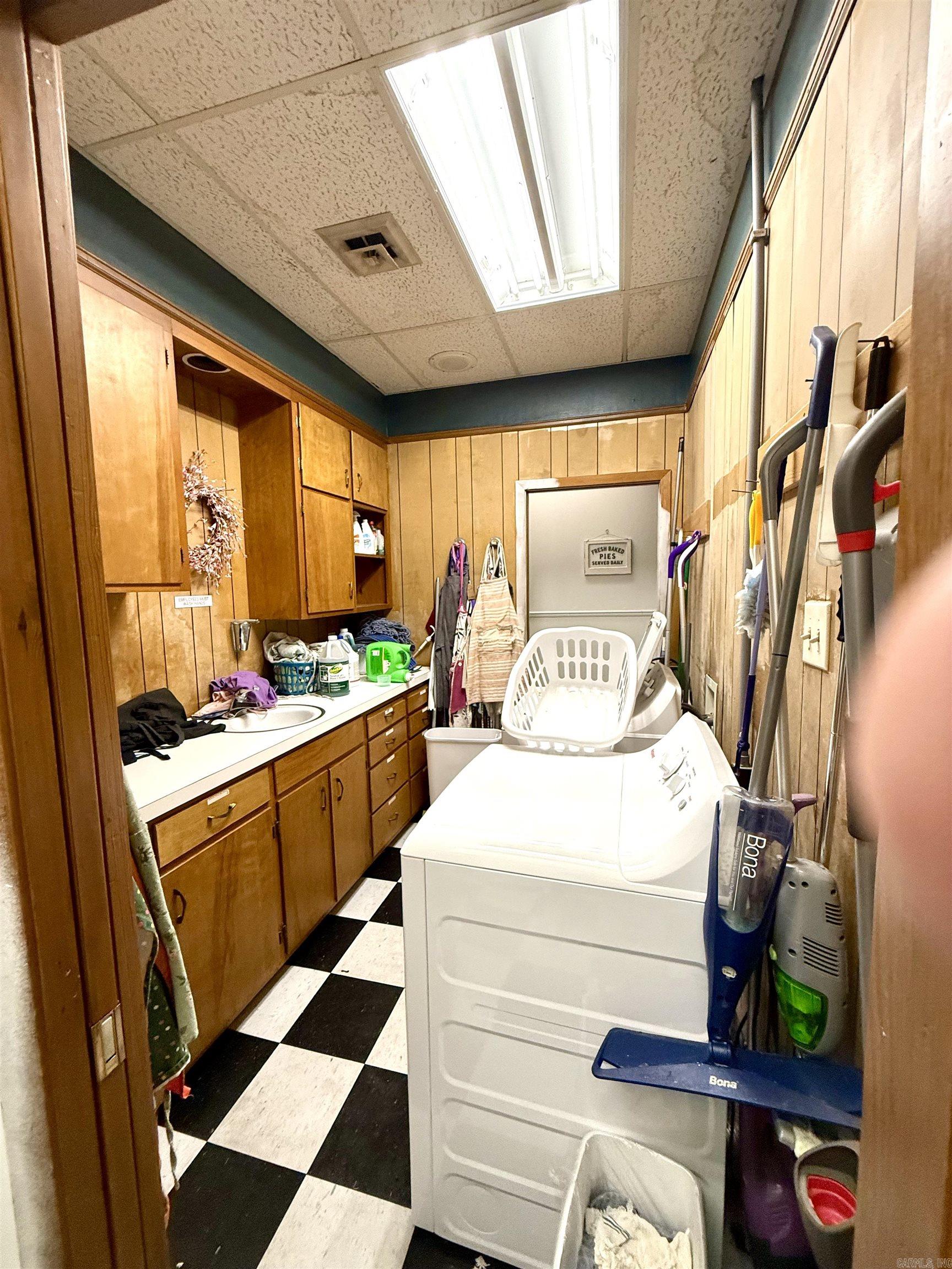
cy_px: 634
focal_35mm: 14
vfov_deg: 102.1
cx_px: 476
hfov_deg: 85.7
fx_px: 513
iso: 250
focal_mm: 2.22
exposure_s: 1/120
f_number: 2.2
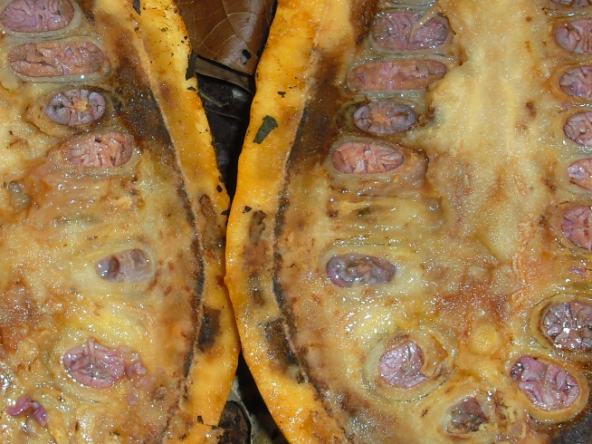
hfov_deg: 21.0
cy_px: 183
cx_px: 196
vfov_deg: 15.9
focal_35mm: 93
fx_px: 1590
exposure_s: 1/100
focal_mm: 6.2
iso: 64
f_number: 2.8
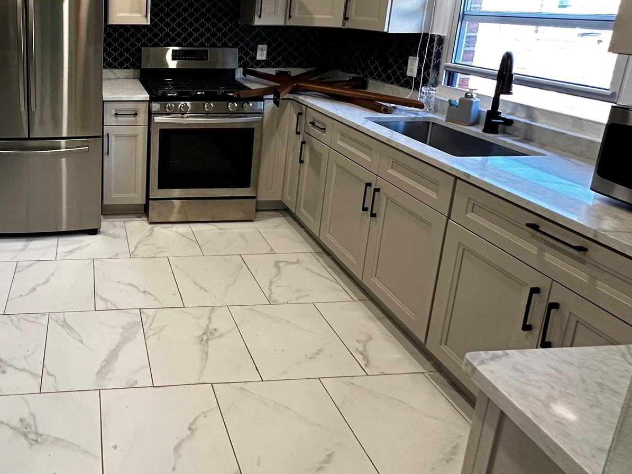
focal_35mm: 24
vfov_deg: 53.0
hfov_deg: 64.5
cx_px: 116
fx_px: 438
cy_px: 93
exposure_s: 1/60
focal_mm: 2.22
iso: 200
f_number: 2.2
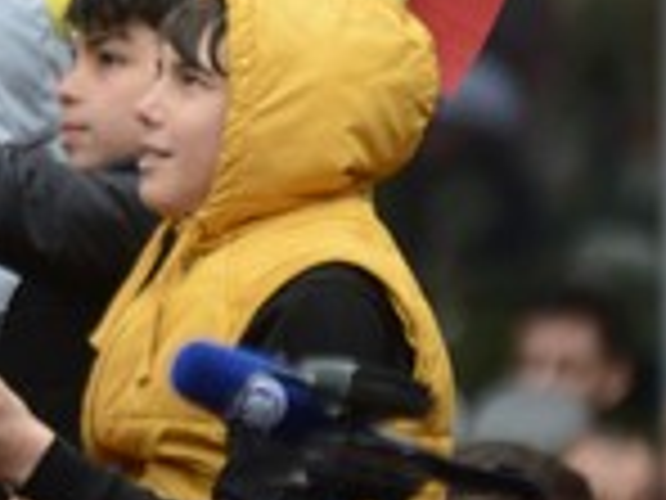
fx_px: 18528
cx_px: -99
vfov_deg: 1.5
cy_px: 151
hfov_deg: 2.1
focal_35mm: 963
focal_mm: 200
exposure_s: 1/4000
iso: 1600
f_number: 2.8
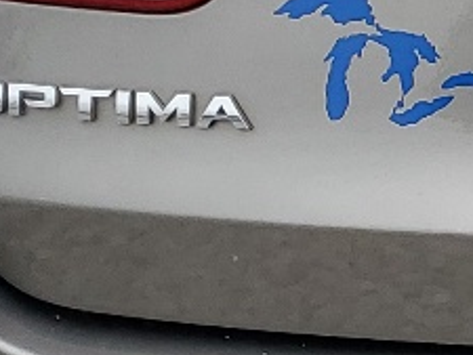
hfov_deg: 9.7
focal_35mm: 185
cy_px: -55
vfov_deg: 8.0
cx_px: 1030
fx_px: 2529
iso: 50
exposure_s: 1/625
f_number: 1.5
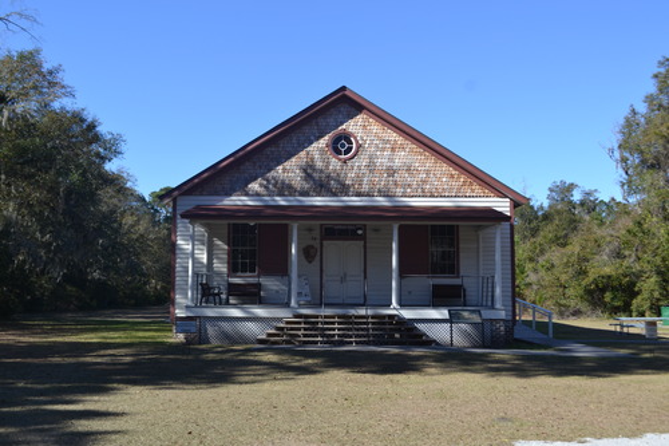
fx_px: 669
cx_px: 334
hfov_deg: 53.1
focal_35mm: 36
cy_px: 223
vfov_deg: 36.8
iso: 100
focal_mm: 24
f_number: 7.1
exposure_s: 1/200
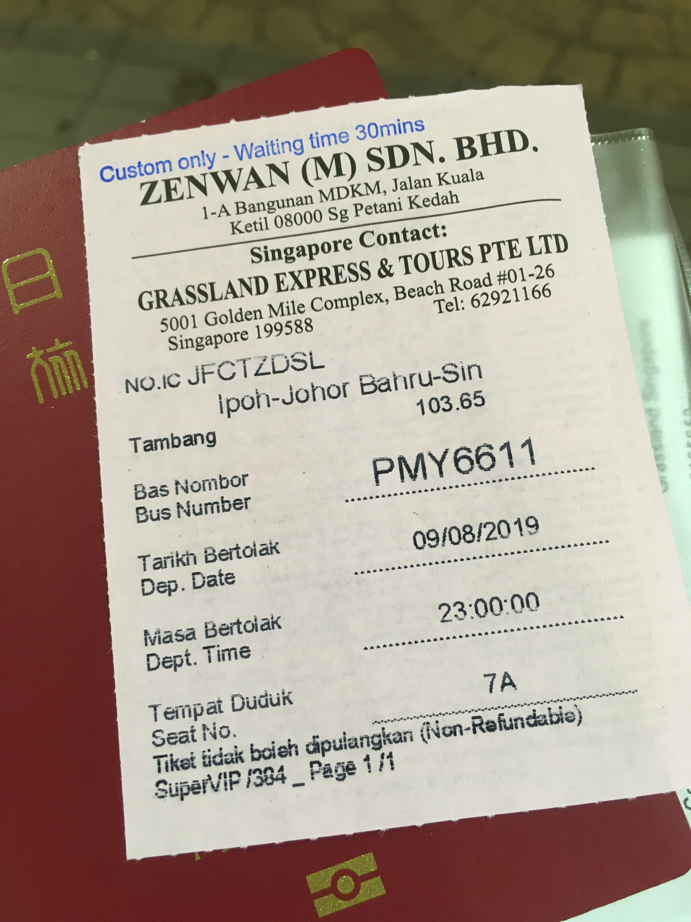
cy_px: 461
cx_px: 346
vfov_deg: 61.7
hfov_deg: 48.2
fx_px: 772
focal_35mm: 29
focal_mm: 4.15
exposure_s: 1/33
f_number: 2.2
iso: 100
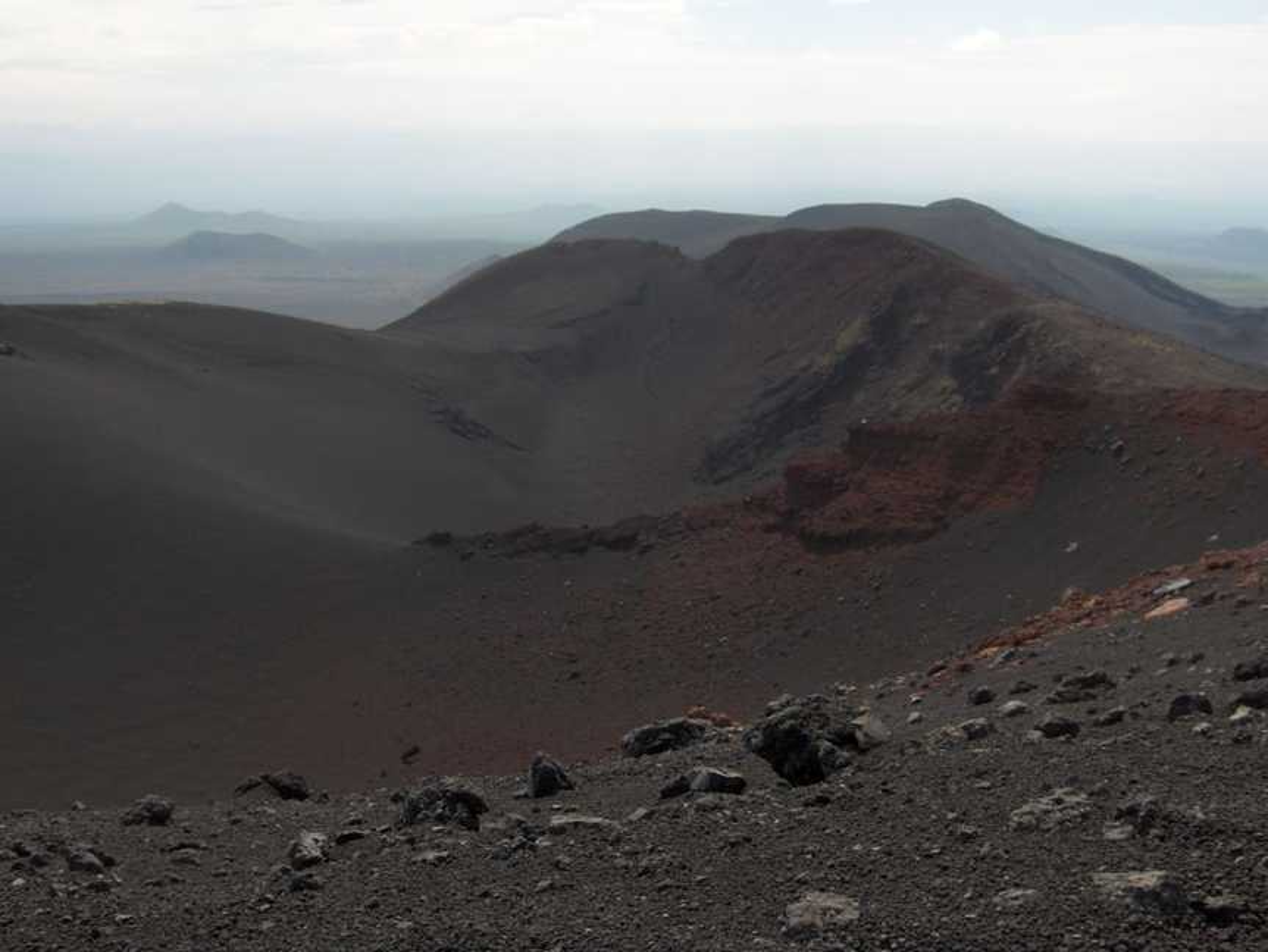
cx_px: 634
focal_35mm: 39
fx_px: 1429
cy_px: 476
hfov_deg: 47.8
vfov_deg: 36.8
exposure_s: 1/633
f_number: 4.8
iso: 100
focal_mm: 8
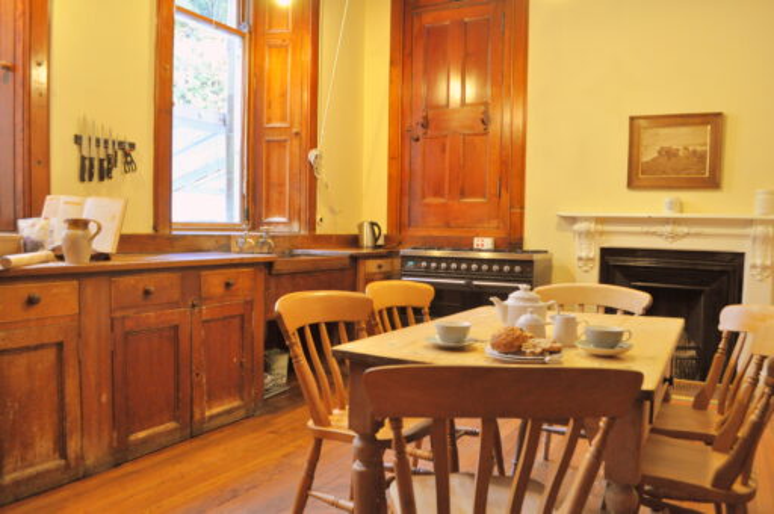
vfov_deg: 47.8
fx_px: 580
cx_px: 387
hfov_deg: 67.4
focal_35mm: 27
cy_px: 257
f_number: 5.6
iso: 1600
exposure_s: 1/25
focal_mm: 18
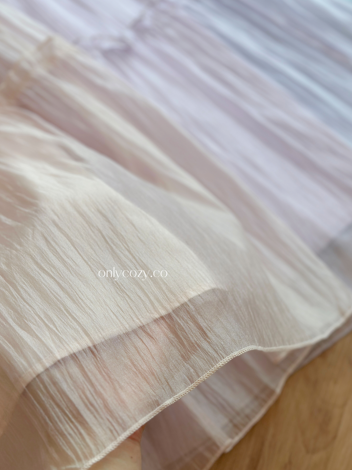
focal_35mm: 54
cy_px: 214
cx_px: 177
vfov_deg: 35.5
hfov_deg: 27.0
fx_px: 732
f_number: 1.78
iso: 80
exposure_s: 1/284
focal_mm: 6.86
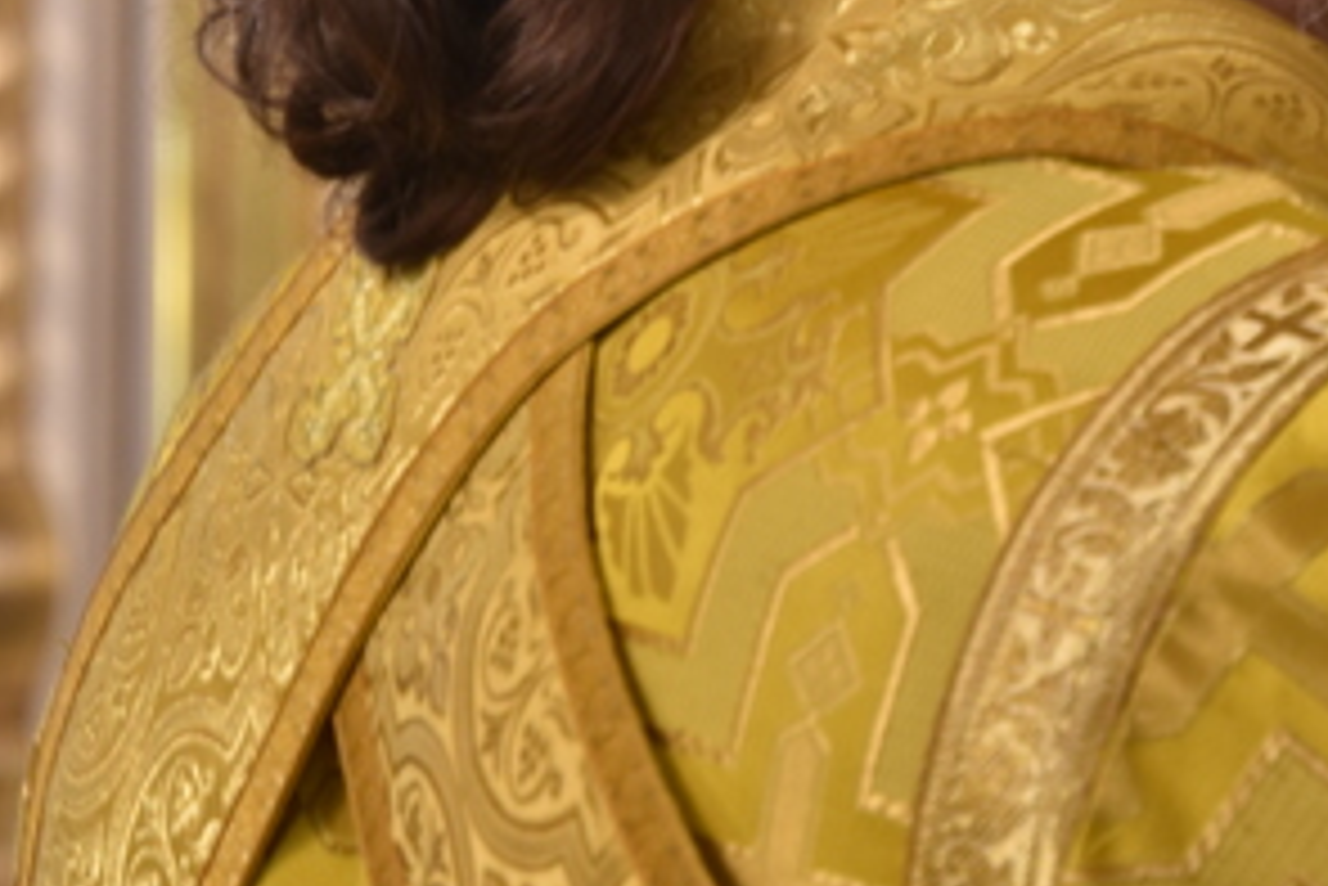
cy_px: -29
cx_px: 1143
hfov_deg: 5.4
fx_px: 14087
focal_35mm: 382
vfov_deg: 3.6
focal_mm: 75
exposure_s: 1/4
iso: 160
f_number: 4
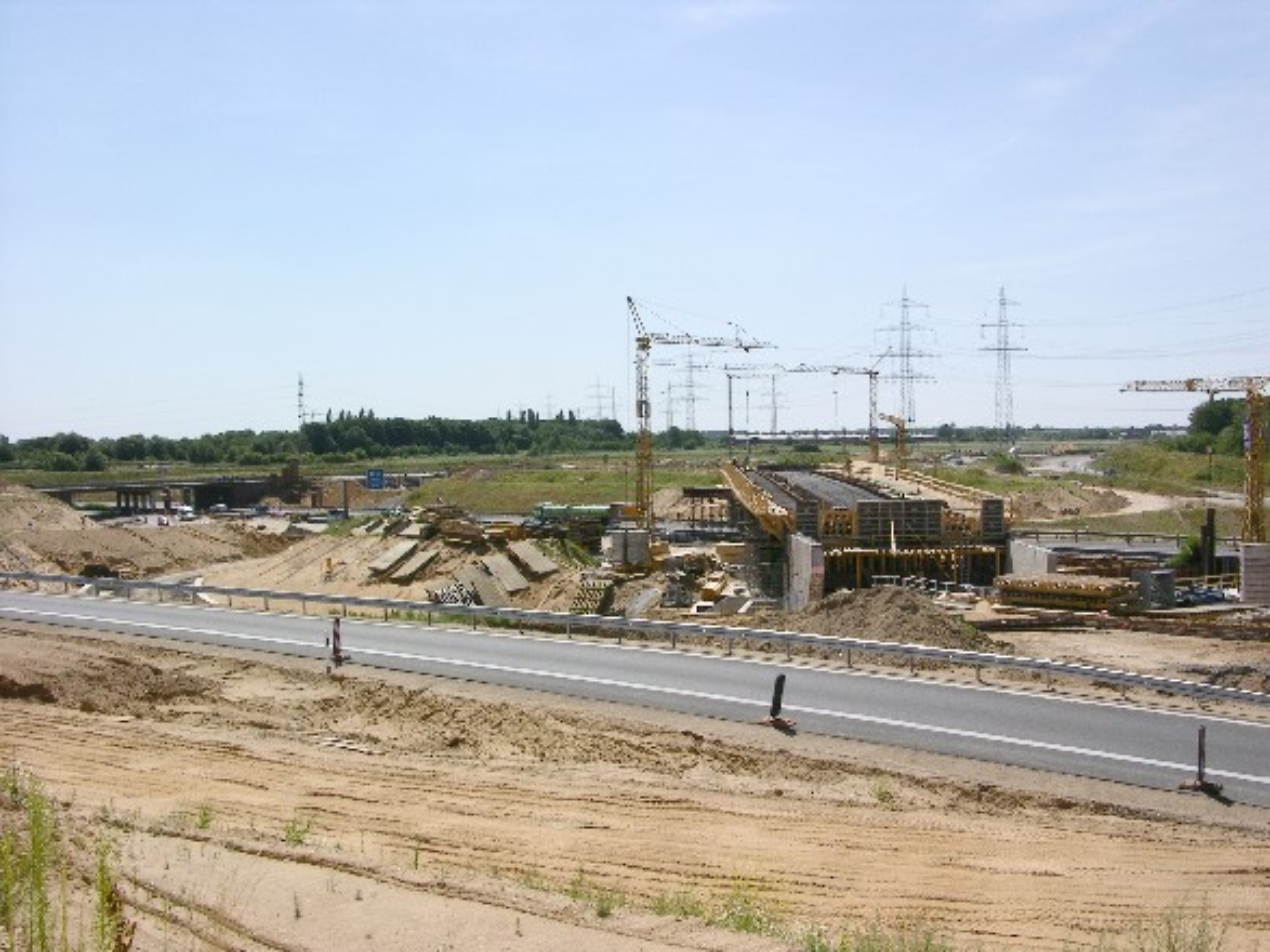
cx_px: 635
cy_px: 476
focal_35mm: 35
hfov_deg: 52.6
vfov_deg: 40.7
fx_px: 1284
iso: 50
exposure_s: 1/217
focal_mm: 8.9
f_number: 8
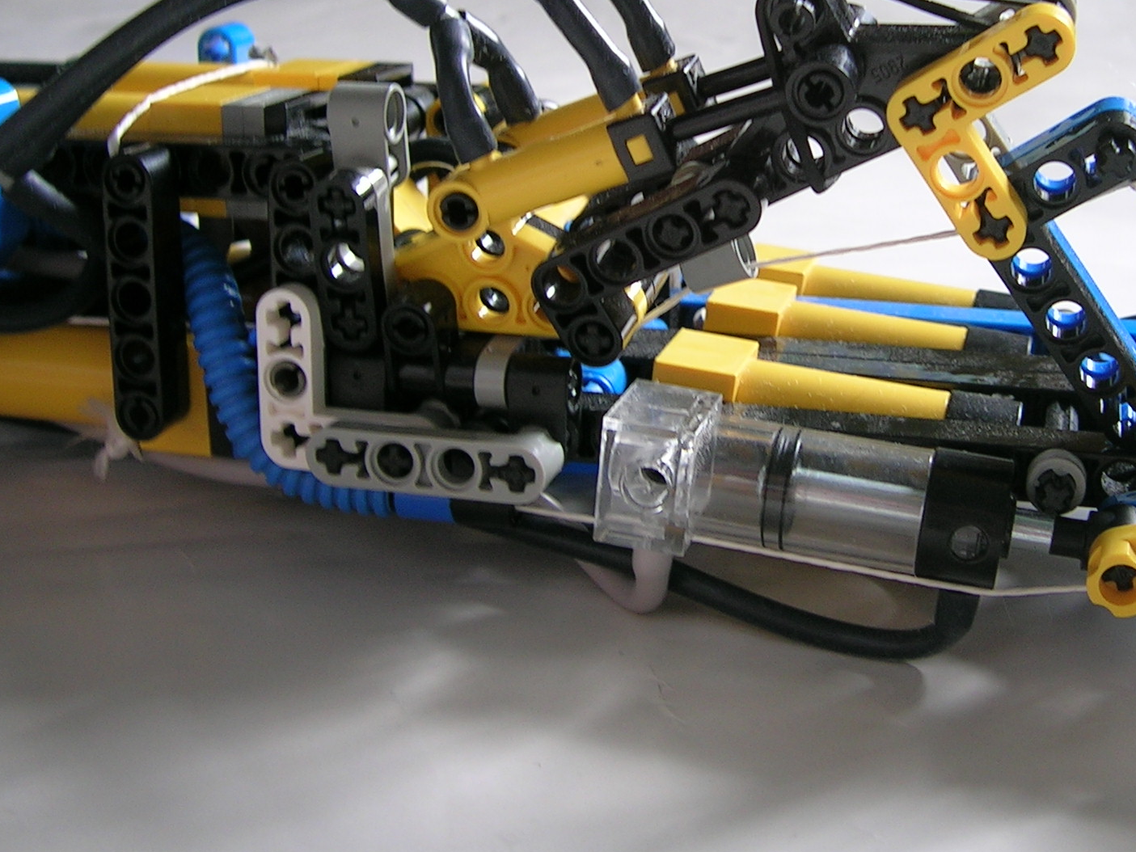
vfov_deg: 28.4
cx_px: 757
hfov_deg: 37.1
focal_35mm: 51
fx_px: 1674
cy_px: 280
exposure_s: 1/49.3
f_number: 2.8
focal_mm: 5.4
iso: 50
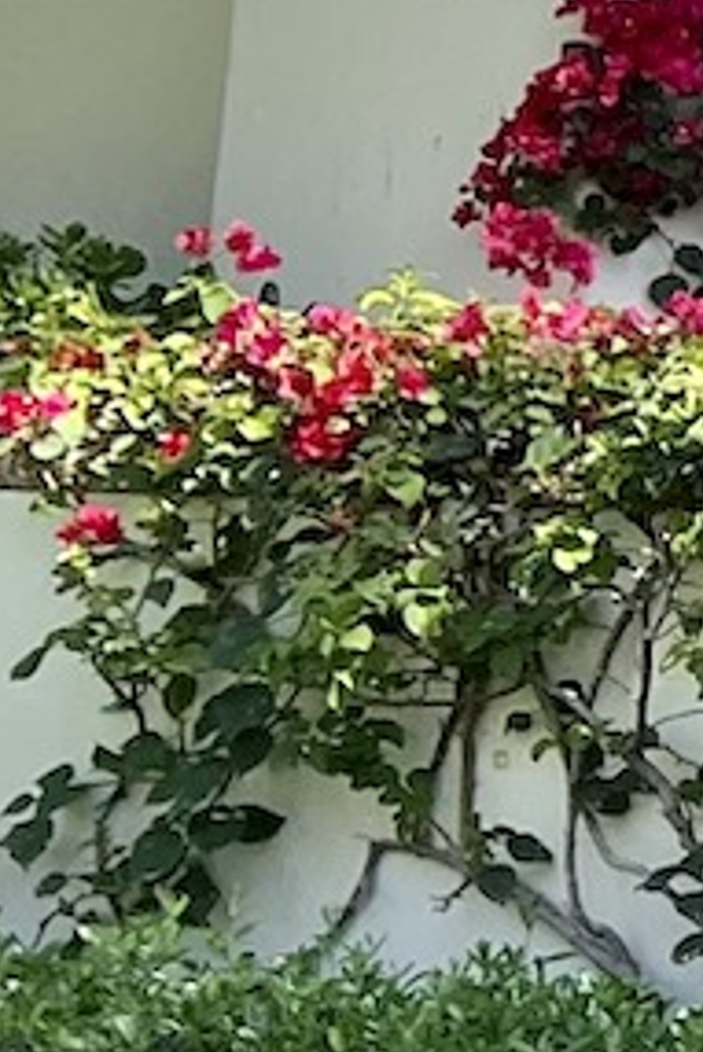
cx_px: 3539
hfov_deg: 5.5
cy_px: -6
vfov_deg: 10.8
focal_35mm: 189
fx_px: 5529
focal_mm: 5.7
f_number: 1.5
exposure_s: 1/1295
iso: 50
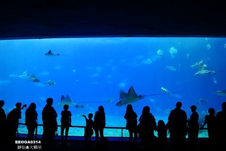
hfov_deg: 57.2
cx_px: 109
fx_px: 207
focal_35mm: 33
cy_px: 76
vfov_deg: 39.9
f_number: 2.8
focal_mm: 11.45
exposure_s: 1/125
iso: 2500
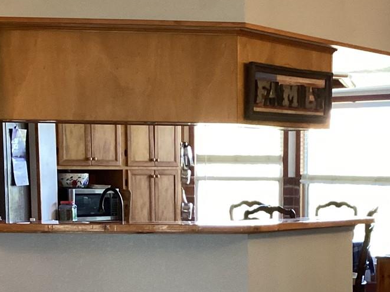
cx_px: 297
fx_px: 845
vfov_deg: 19.4
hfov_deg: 25.6
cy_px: 251
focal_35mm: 75
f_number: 2.4
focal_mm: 3.3
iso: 160
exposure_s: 1/60
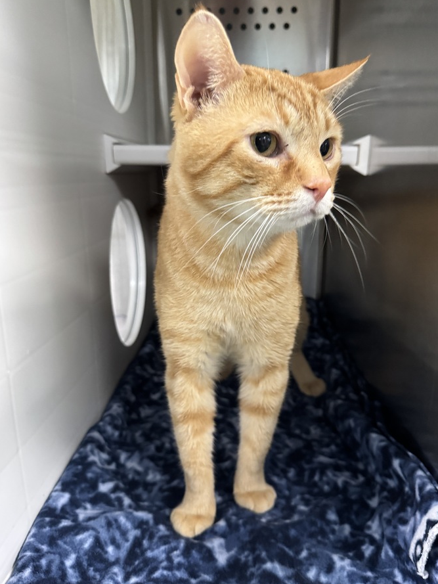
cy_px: 311
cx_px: 239
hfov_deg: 51.3
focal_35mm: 27
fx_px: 455
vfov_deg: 65.3
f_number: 1.78
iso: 800
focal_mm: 6.76
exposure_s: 1/48
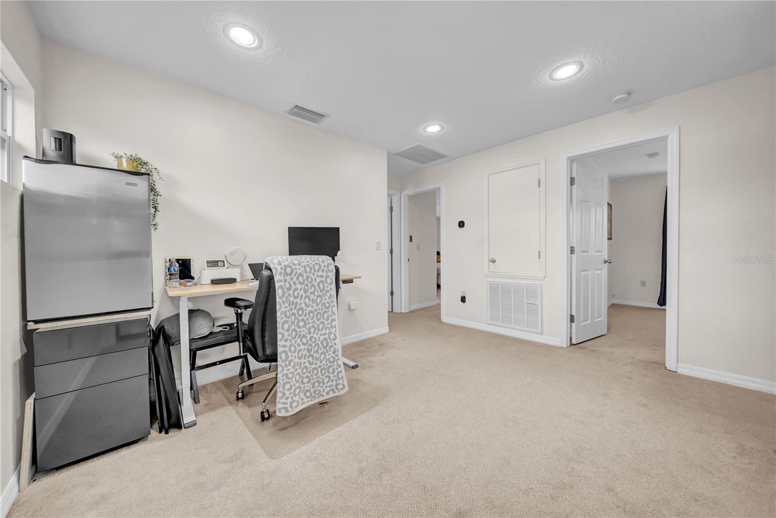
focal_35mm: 12
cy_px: 259
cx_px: 388
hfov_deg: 112.6
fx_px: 259
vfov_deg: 90.1
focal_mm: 12
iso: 800
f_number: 4
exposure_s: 1/160
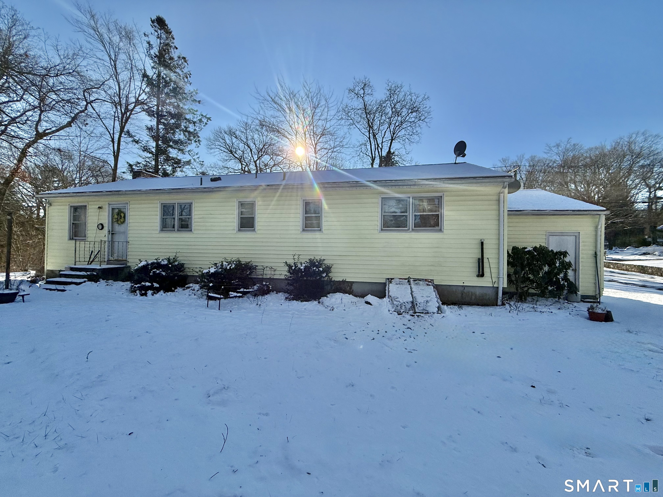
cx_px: 332
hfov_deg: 102.1
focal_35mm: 14
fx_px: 268
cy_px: 248
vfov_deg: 85.7
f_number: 2.2
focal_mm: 2.22
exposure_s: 1/5155
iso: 50
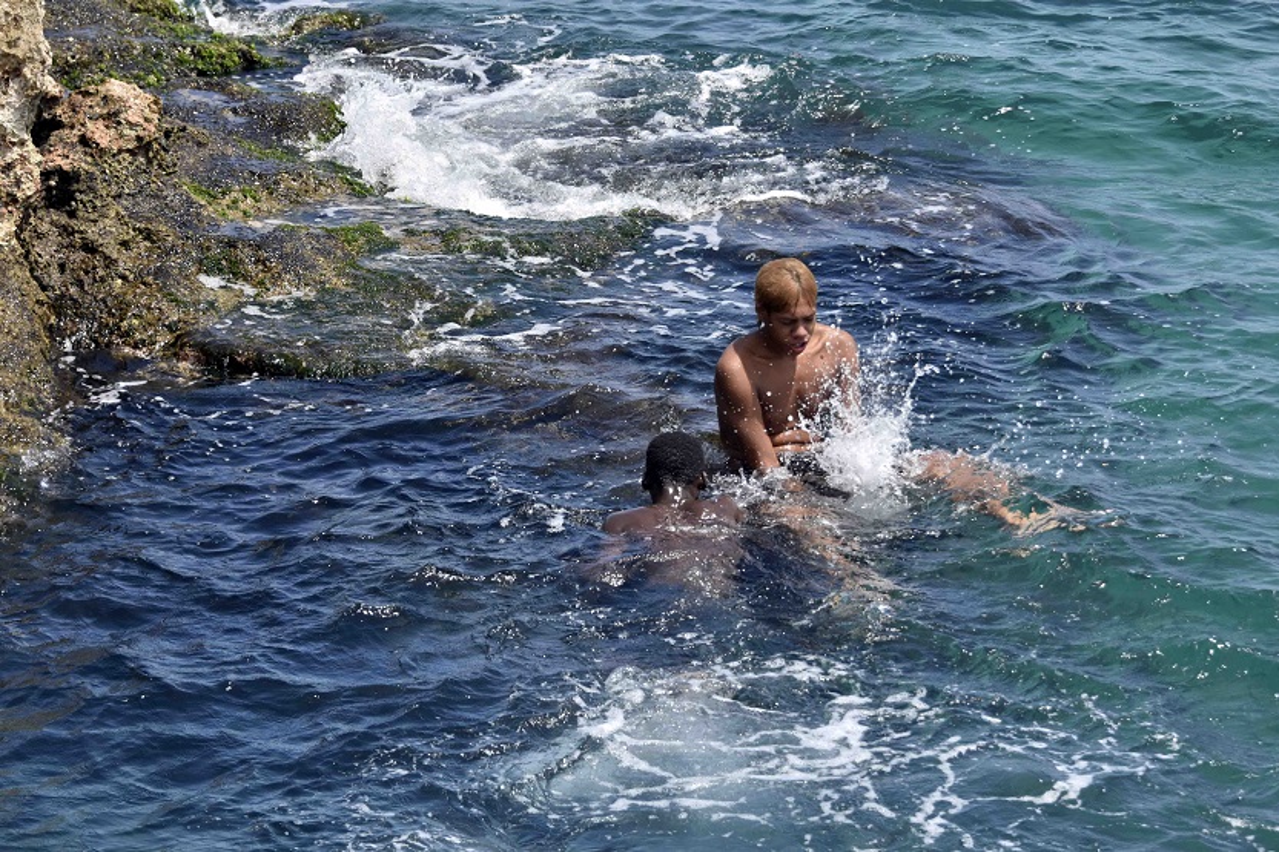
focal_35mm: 158
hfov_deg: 13.0
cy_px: 426
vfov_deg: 8.7
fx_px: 5594
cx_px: 640
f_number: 5.3
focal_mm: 105
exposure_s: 1/1600
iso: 280
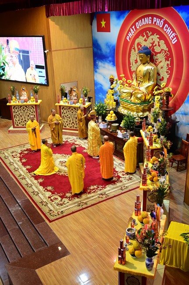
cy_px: 142
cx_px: 94
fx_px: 276
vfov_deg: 54.5
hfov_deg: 37.8
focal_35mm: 35
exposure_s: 1/160
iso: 4000
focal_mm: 35
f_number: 5.6
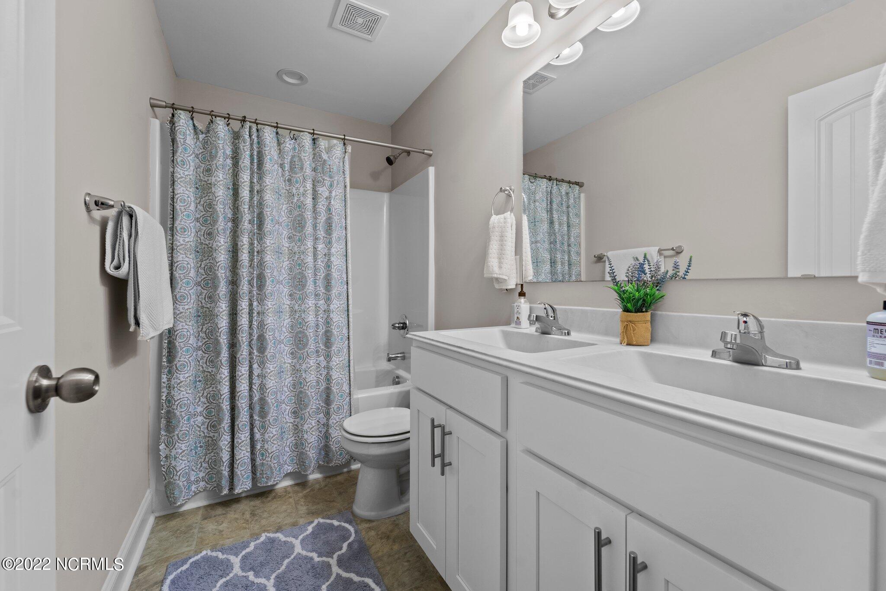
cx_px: 443
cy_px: 296
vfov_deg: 81.2
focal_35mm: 14
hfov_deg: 104.3
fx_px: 345
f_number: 8
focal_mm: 14
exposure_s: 1/6
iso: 250
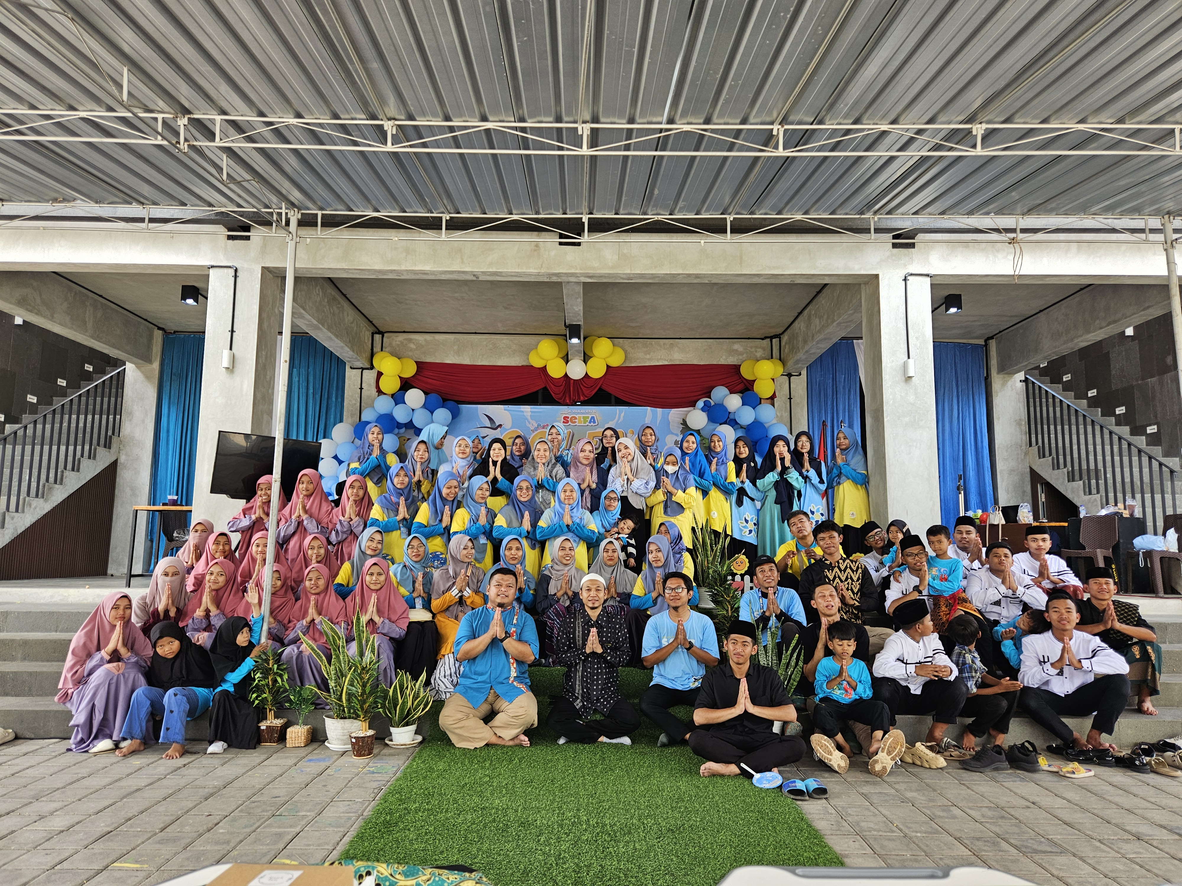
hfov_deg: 73.9
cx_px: 591
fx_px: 785
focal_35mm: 23
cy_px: 443
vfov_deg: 58.9
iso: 40
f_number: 1.8
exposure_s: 1/180
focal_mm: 5.4
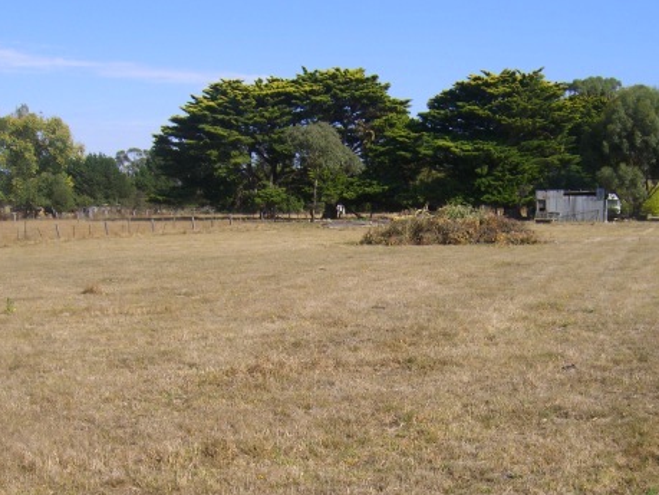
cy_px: 297
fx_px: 876
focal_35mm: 46
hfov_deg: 41.2
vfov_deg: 31.5
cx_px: 347
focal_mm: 7.9
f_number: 8
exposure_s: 1/160
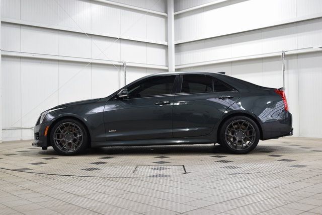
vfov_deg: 30.9
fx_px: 389
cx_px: 161
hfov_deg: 45.0
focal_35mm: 44
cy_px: 108
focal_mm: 29
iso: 500
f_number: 6.3
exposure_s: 1/15
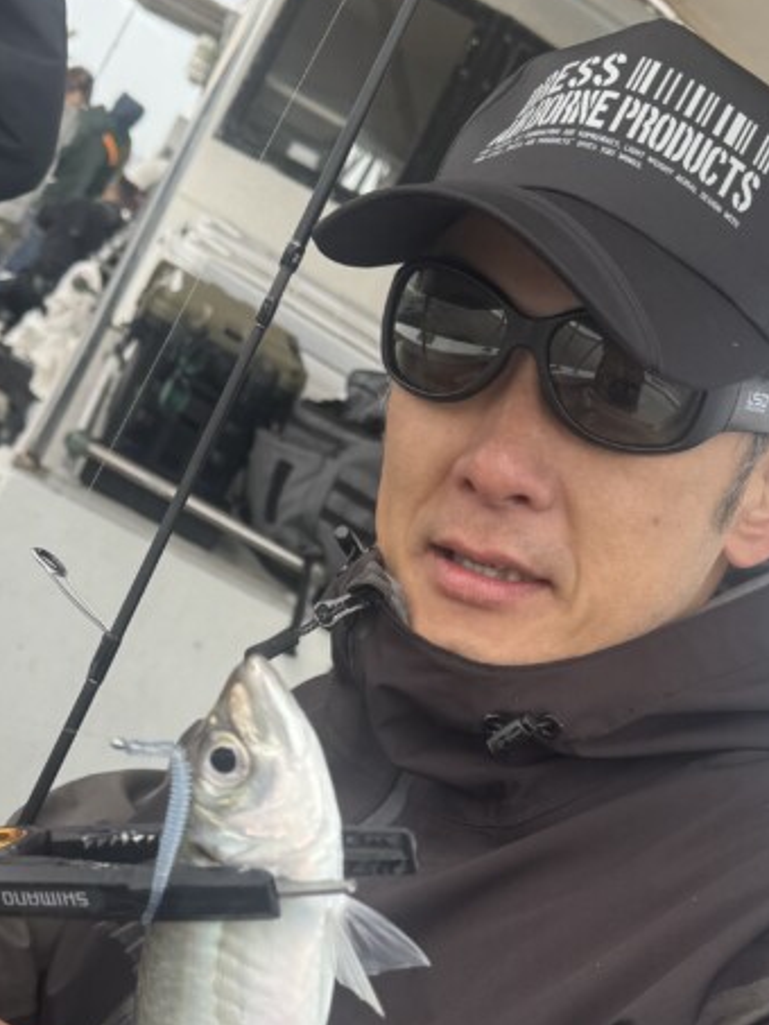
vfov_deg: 35.1
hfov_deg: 27.5
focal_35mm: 53
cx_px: 443
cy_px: 808
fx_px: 1569
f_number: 1.78
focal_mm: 6.76
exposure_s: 1/633
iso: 80
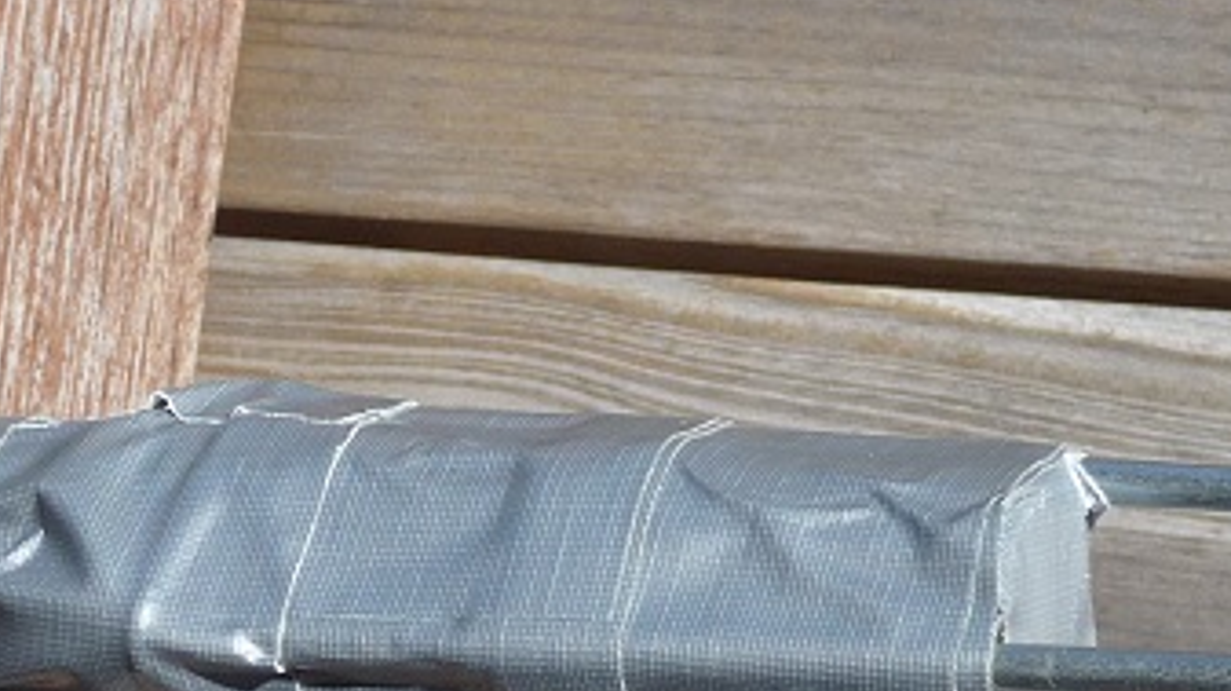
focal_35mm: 142
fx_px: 4632
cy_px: 567
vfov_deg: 8.5
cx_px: 581
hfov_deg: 15.1
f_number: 4.2
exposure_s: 1/800
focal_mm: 8
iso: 100
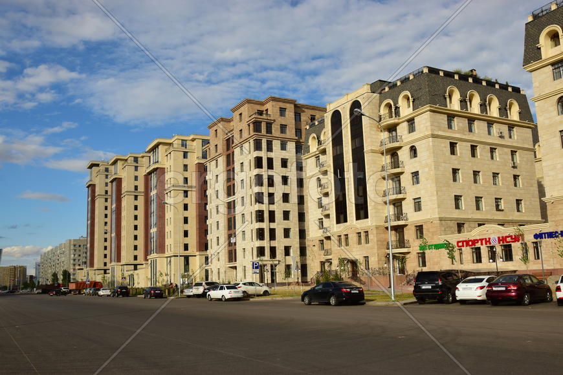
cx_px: 282
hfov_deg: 57.2
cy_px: 188
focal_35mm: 33
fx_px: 516
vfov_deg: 40.0
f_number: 9
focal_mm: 22
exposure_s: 1/250
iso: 125
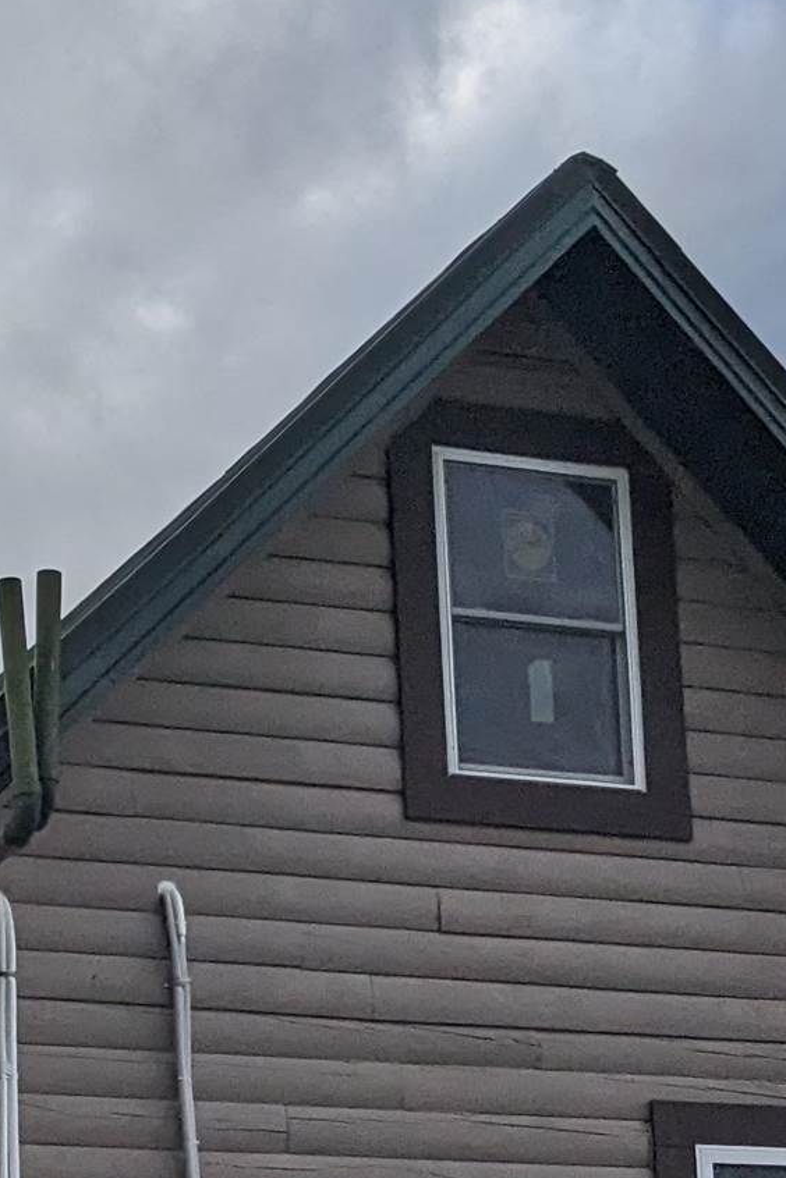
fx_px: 3340
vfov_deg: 19.7
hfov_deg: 13.3
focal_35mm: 102
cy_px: 1033
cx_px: 128
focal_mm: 4.38
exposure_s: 1/5848
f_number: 1.73
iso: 60
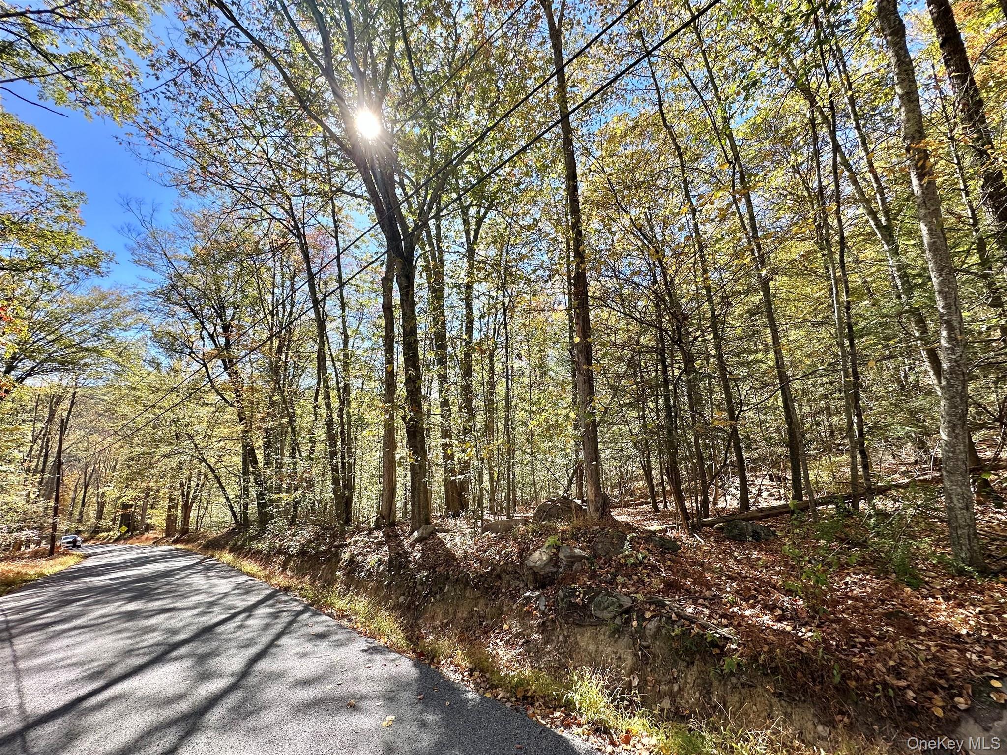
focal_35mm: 14
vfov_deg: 85.7
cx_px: 504
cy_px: 378
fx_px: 407
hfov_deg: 102.1
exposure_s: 1/400
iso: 40
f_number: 2.2
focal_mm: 2.22
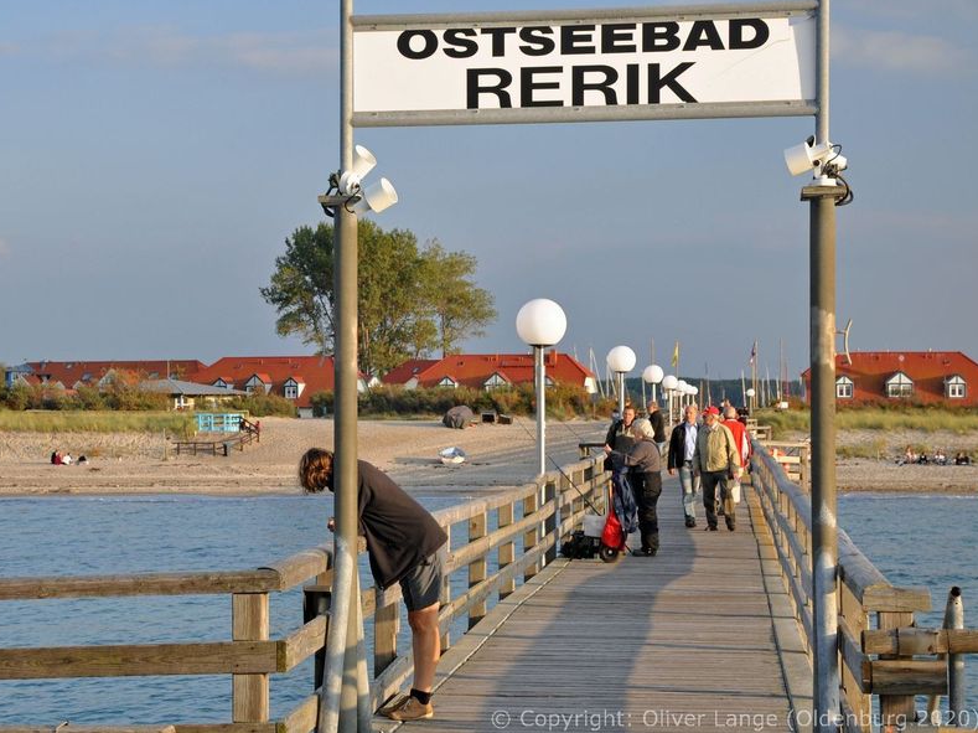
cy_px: 362
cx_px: 439
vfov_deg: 18.6
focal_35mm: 79
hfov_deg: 24.7
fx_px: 2231
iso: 200
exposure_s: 1/60
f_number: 8
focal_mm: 48
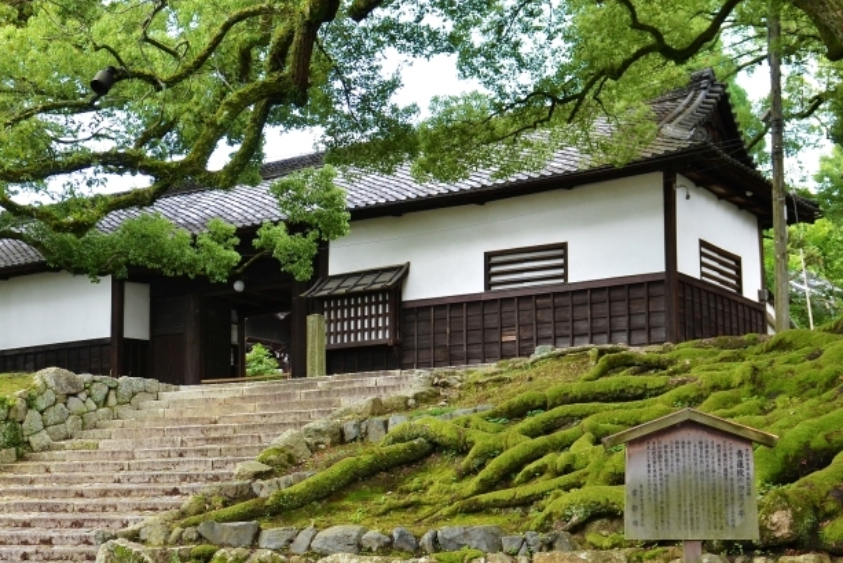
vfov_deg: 22.6
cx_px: 193
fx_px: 1405
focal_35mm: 60
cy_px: 363
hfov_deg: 32.6
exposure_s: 1/125
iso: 200
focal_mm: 24
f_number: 4.5
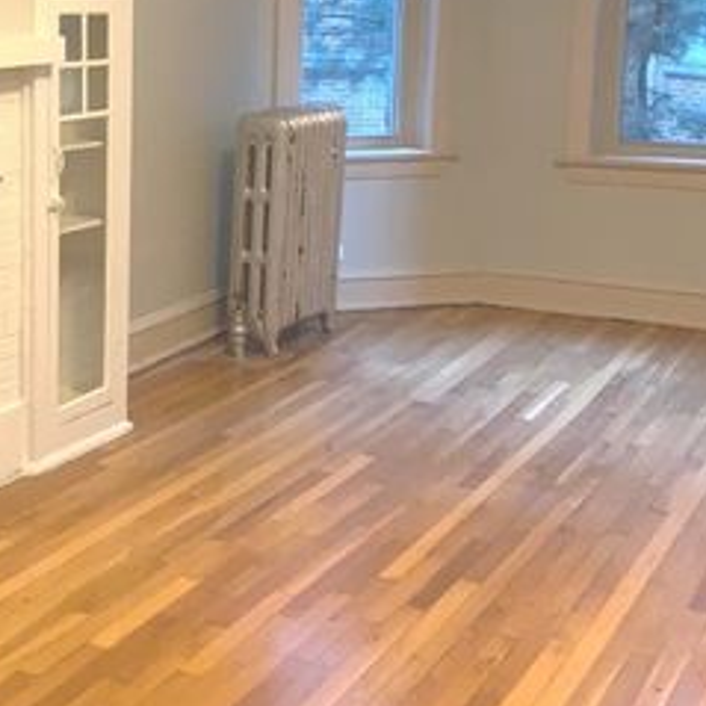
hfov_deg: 26.1
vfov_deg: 26.8
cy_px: 256
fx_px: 1477
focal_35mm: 64
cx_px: 92
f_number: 1.8
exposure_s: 1/40
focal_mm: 4.25
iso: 400
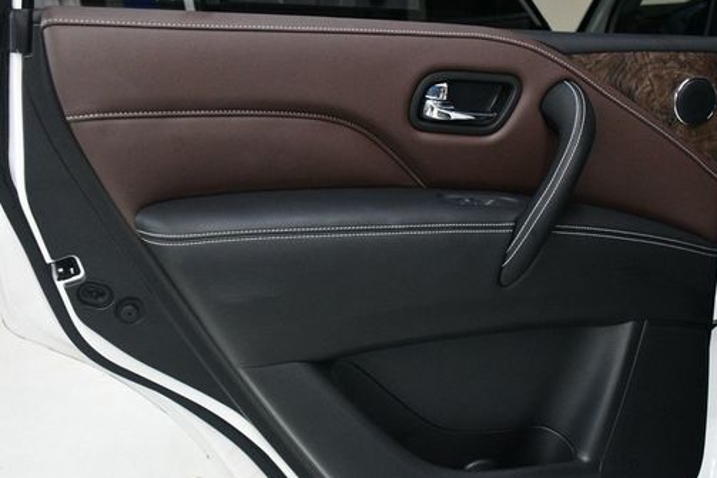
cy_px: 275
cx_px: 411
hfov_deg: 46.3
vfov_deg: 31.8
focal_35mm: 42
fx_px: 836
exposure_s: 1/125
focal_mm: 22
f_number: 3.5
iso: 2800
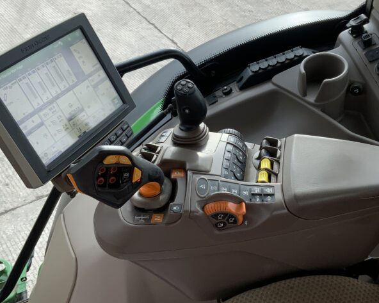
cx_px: 236
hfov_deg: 37.8
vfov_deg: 30.7
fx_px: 549
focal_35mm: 49
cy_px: 113
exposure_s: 1/302
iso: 16
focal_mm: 3
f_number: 1.8
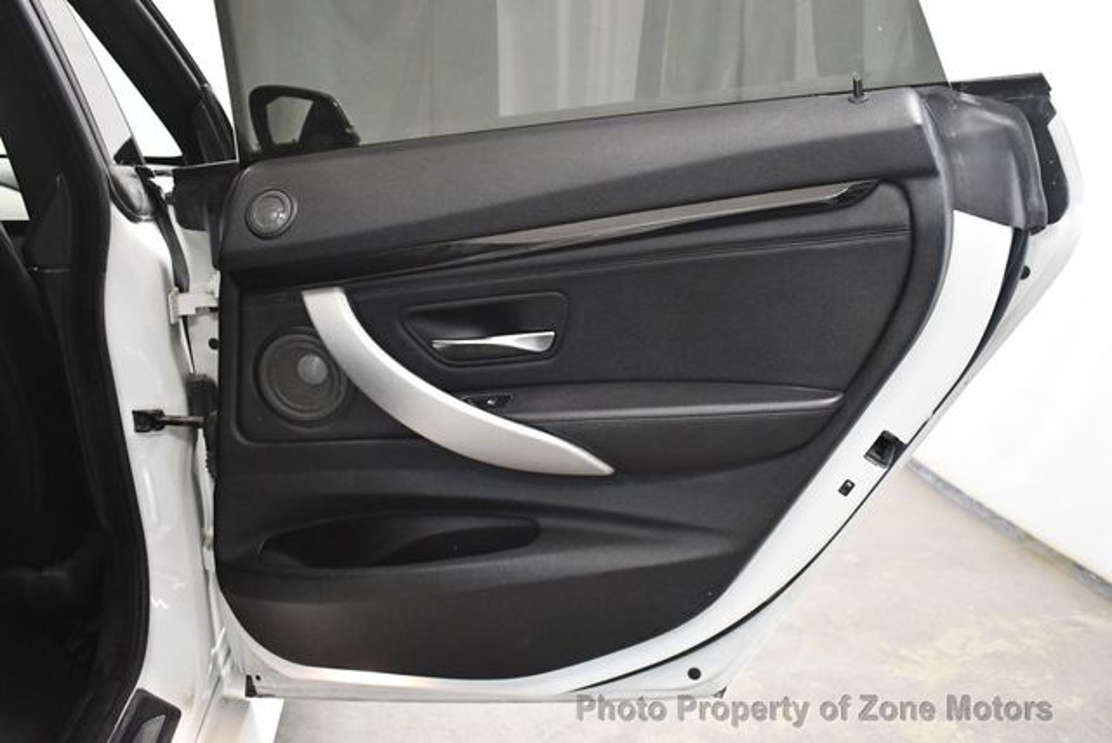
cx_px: 556
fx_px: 1113
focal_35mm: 36
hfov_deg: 53.1
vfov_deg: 36.9
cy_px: 372
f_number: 3.5
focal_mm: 18
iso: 3200
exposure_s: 1/125
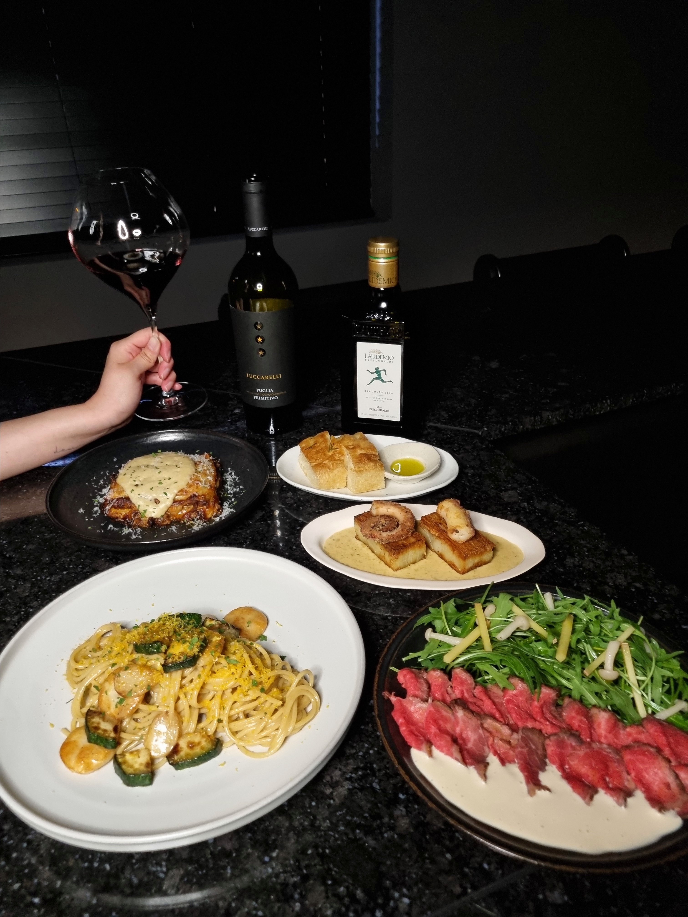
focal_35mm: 26
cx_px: 344
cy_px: 458
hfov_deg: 53.1
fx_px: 689
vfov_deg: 67.3
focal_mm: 5.4
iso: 640
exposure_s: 1/30
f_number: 1.8
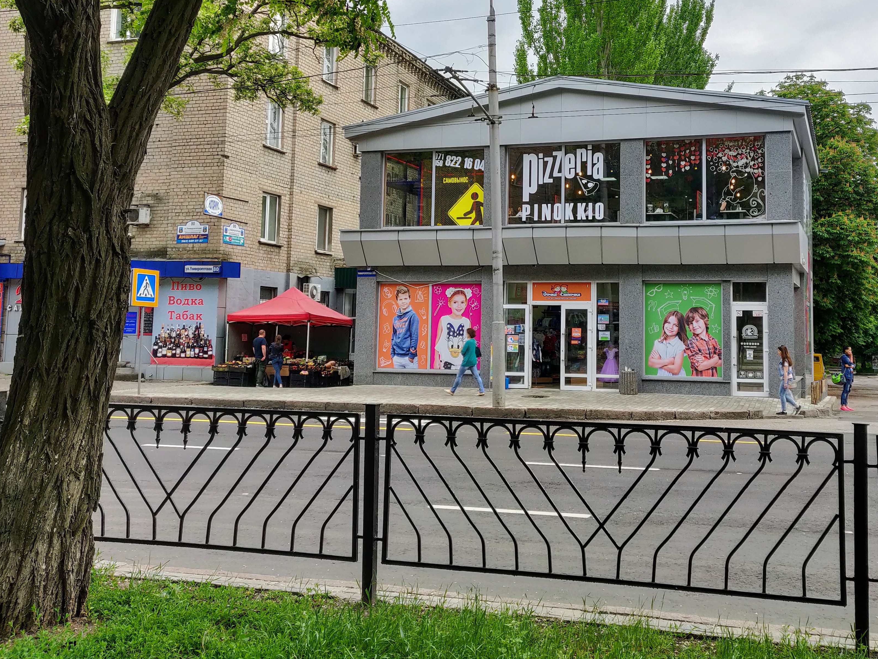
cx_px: 551
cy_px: 249
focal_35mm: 36
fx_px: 913
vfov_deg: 39.4
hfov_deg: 50.8
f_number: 1.7
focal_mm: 4.25
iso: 100
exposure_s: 1/135
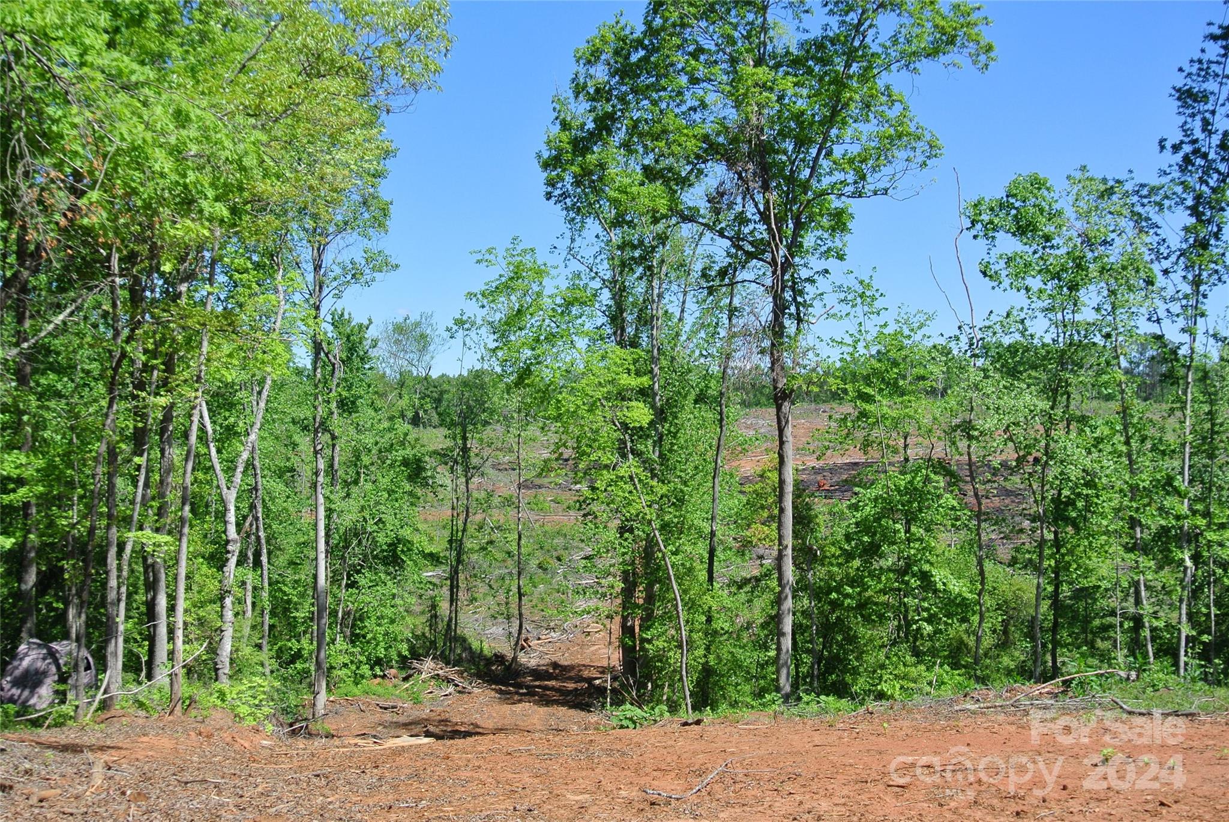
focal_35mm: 44
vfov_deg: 30.6
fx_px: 1504
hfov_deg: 44.5
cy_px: 411
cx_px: 614
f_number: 4.5
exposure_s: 1/500
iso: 100
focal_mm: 16.3
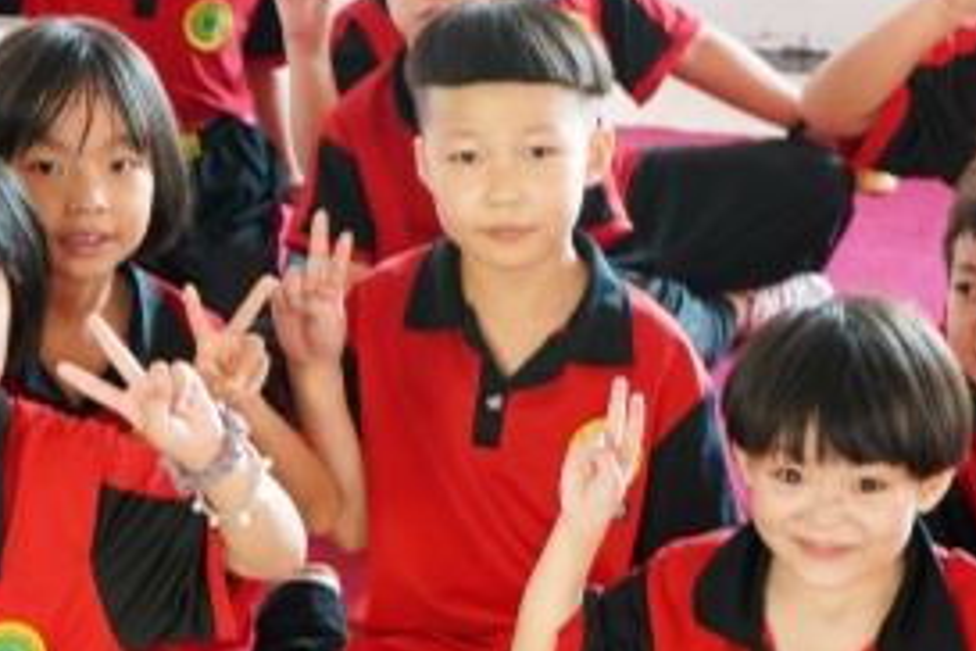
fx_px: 2684
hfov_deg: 20.4
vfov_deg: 13.8
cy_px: 404
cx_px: 218
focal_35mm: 99
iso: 1600
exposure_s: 1/50
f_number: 4.5
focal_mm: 45
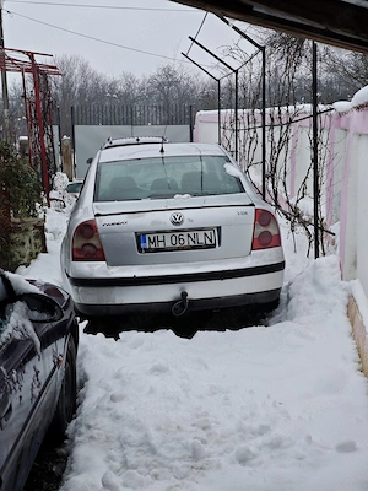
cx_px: 184
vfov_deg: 41.2
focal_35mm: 46
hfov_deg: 31.5
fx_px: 652
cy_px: 246
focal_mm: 6.55
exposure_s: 1/764
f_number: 1.6
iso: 50
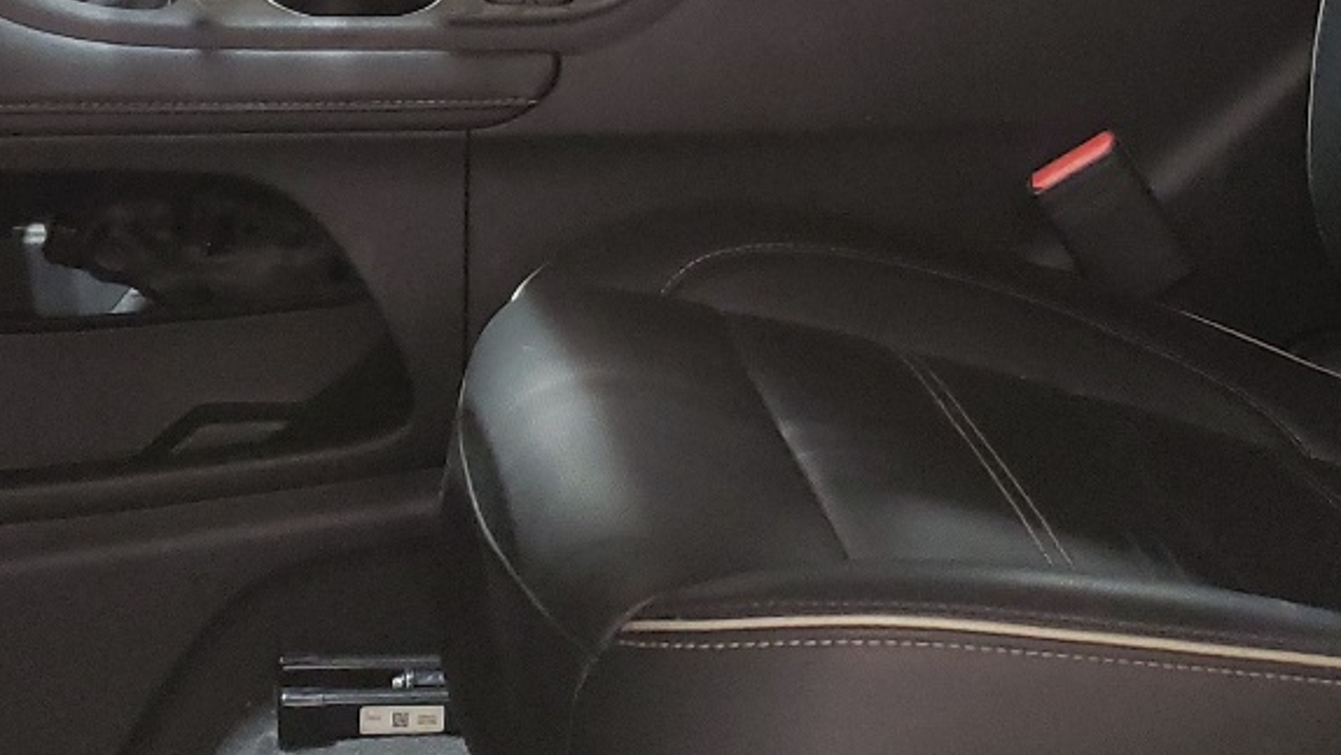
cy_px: -166
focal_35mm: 79
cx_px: 652
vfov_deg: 14.8
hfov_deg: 26.8
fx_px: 2809
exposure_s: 1/30
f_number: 1.5
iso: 330
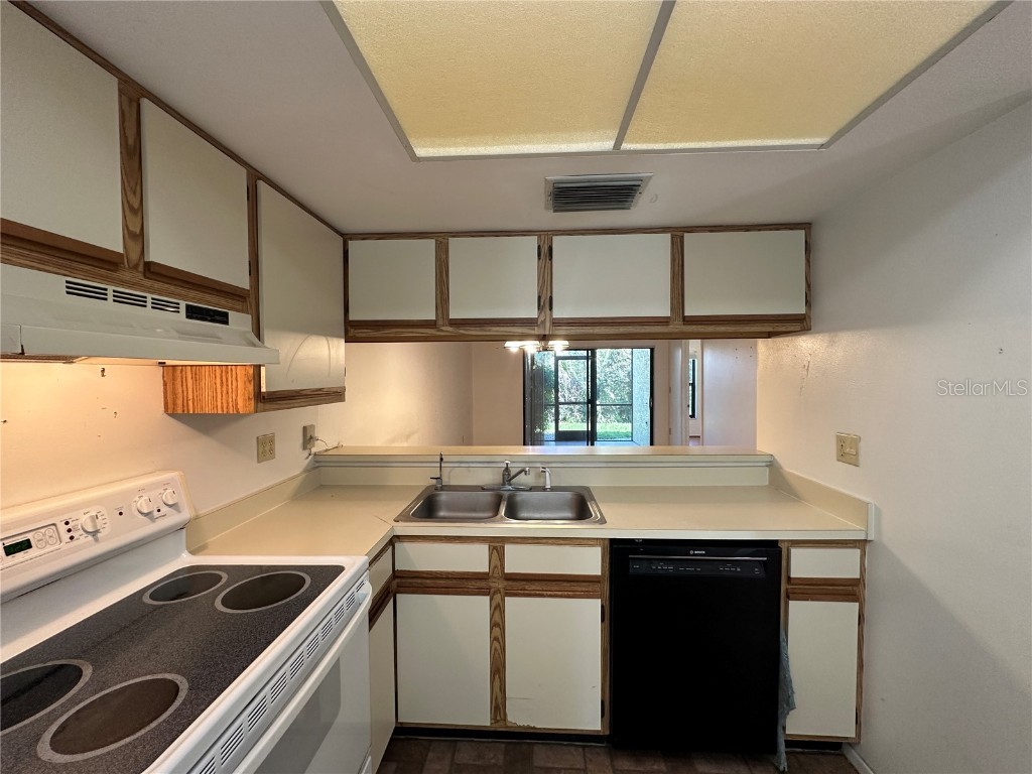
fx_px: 417
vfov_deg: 85.7
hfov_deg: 102.1
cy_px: 387
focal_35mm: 14
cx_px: 516
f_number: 2.2
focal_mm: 2.22
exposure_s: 1/120
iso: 200
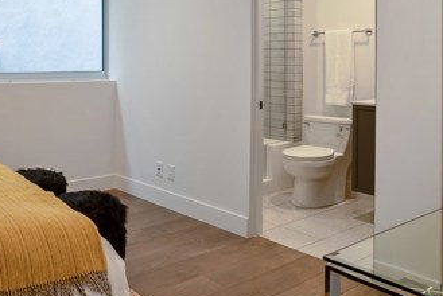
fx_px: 431
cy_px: 64
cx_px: 46
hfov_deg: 48.7
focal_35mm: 35
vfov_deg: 36.8
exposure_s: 1/40
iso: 125
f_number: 8
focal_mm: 18
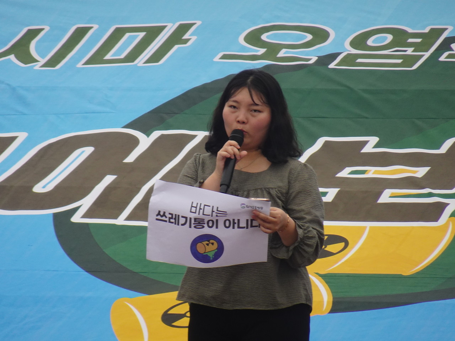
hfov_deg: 3.6
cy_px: 170
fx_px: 7334
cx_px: 228
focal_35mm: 558
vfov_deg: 2.7
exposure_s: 1/250
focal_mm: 91.13
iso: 125
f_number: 6.3
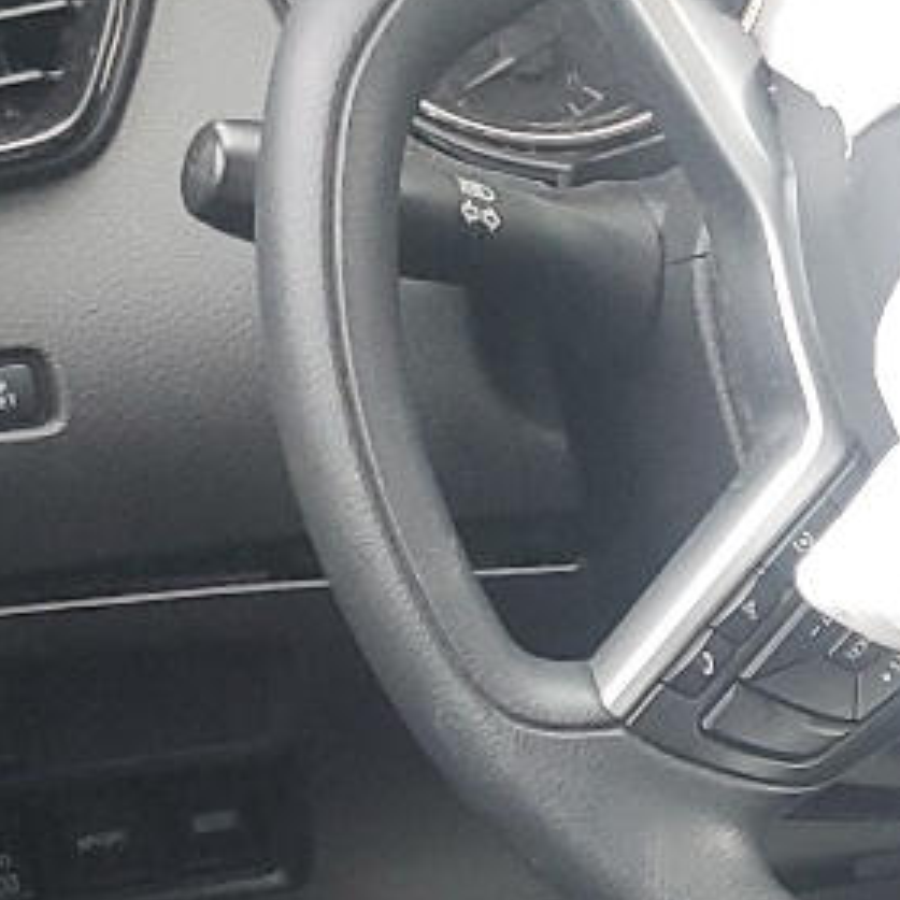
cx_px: 1903
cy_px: 1219
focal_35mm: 132
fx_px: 3883
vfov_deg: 12.7
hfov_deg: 11.6
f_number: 1.5
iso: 82
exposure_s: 1/120
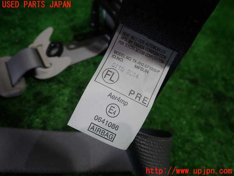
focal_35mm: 25
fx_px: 169
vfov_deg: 54.9
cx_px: 117
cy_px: 88
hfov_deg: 69.4
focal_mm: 4.5
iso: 100
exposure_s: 1/60
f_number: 2
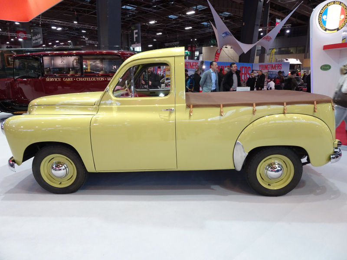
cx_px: 174
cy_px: 130
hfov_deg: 71.6
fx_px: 241
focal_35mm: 24
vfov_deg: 56.8
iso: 250
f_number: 3.5
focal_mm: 4.1
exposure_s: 1/30
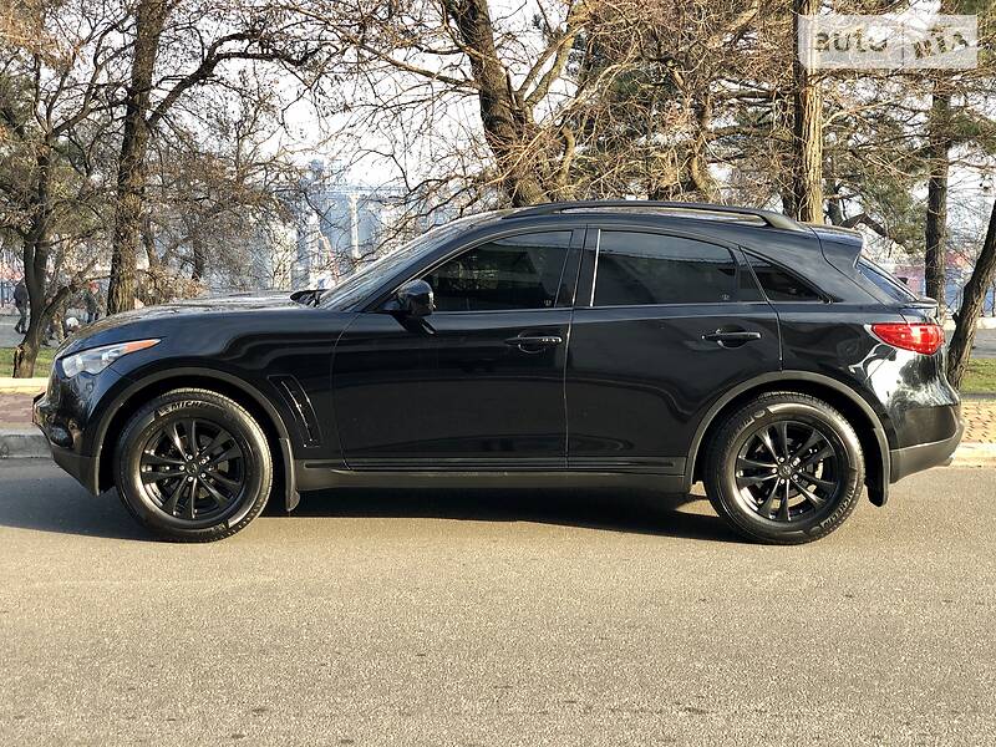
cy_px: 374
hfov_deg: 36.8
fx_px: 1496
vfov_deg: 28.0
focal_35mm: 52
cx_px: 498
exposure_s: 1/120
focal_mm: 6
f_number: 2.4
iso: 25
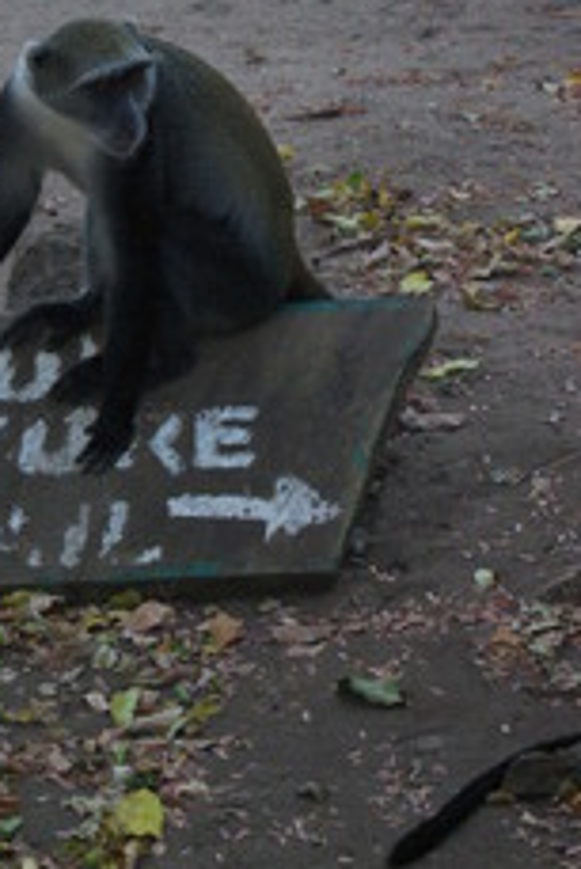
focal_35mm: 173
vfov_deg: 11.8
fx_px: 4183
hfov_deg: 7.9
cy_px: 159
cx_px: 65
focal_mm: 55
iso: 800
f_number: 5.6
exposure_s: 1/60
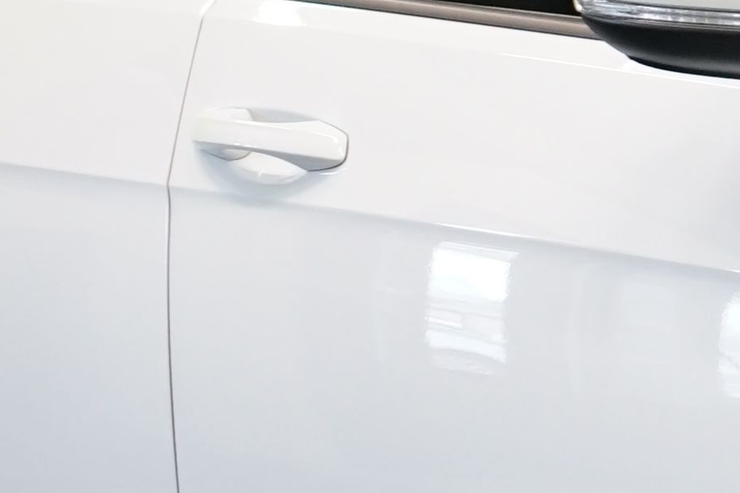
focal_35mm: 278
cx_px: 1384
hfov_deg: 7.2
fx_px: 5714
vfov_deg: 4.9
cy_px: 482
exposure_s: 1/30
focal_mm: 42
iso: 1000
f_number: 4.5
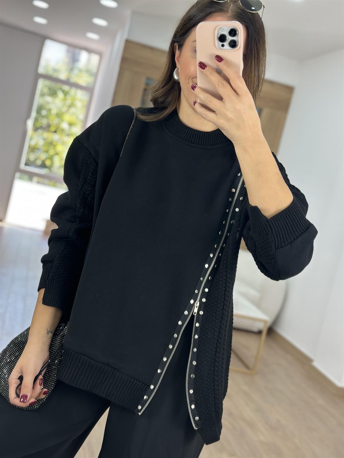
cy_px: 229
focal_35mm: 48
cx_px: 172
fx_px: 636
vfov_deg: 39.7
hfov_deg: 30.3
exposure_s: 1/141
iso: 80
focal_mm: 6.86
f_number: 1.78
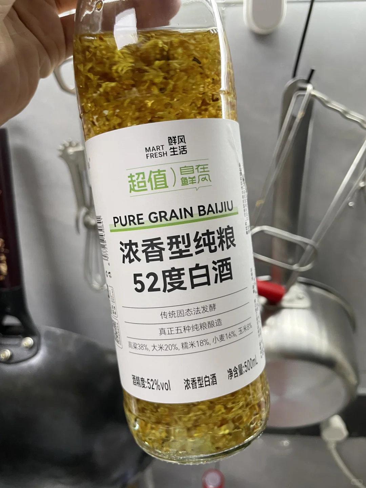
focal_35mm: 26
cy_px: 244
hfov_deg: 53.1
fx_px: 367
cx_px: 183
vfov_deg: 67.3
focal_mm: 4.2
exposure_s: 1/50
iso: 80
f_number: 1.6
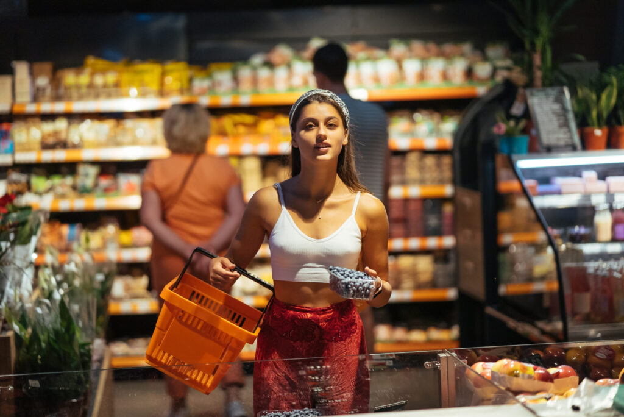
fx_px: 1474
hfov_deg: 23.9
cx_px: 312
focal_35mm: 85
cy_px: 208
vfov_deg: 16.1
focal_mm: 85
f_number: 1.4
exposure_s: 1/1600
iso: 1000
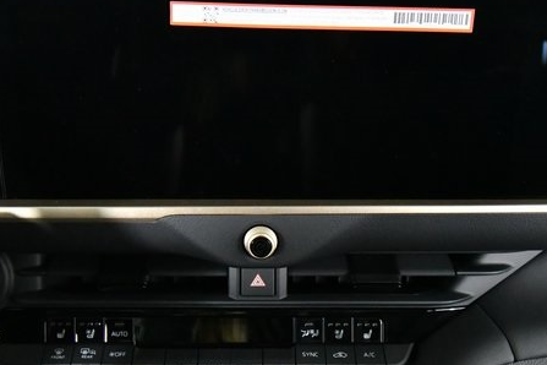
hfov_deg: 45.4
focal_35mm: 43
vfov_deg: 31.1
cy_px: 208
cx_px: 252
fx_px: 653
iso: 12800
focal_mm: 20
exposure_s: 1/250
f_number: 5.6
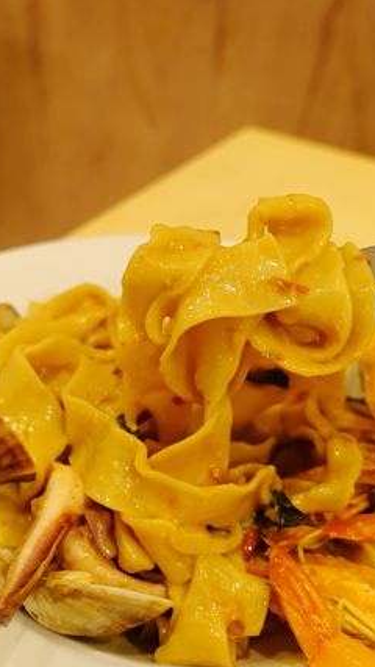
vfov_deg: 47.4
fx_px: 761
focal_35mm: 43
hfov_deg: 27.7
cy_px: 334
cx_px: 192
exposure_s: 1/25
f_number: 2.2
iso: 800
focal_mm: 9.99
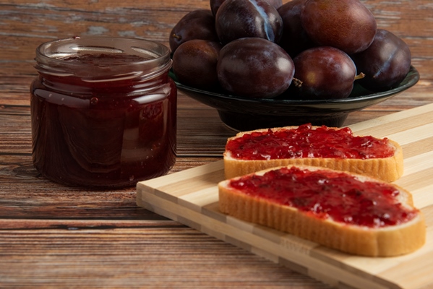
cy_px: 144
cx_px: 216
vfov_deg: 14.0
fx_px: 1179
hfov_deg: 20.8
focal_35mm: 98
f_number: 14
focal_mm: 98
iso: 320
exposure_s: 1/100
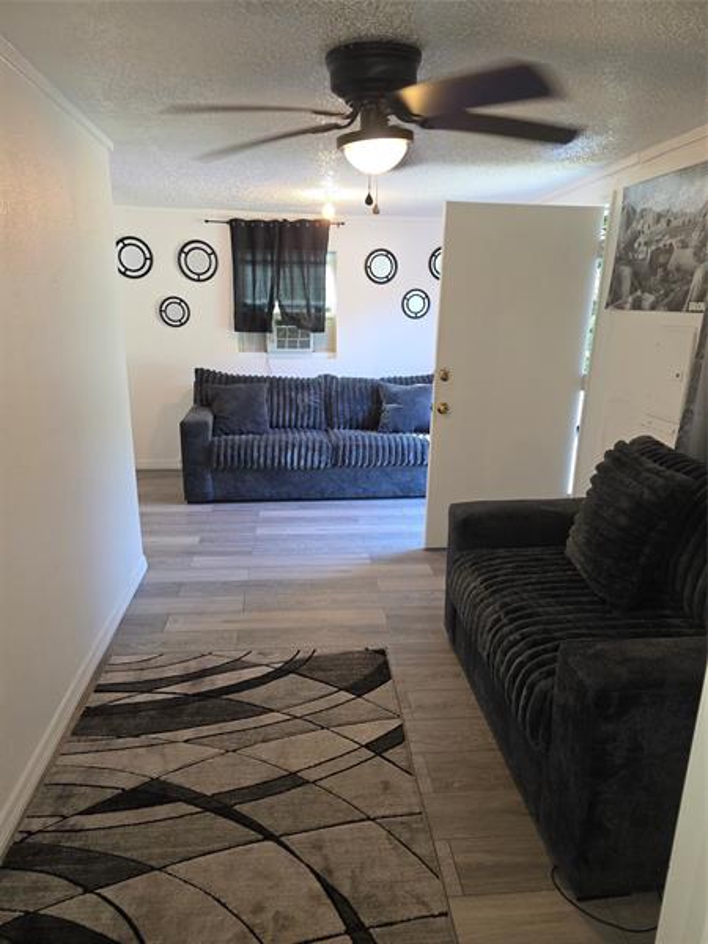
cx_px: 354
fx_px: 627
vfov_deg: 73.9
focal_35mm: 23
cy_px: 472
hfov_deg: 58.9
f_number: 1.7
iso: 125
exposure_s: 1/60
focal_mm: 6.3
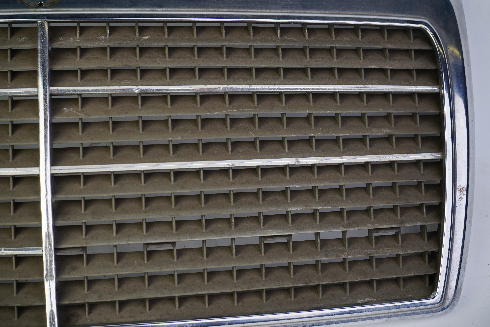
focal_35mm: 70
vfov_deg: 19.5
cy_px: 164
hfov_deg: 28.8
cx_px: 245
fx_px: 953
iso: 200
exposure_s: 1/160
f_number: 8
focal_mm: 70
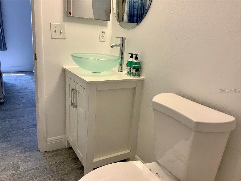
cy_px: 90
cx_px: 120
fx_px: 202
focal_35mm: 29
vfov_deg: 48.2
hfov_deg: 61.7
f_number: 1.8
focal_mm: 3
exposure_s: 1/60
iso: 64
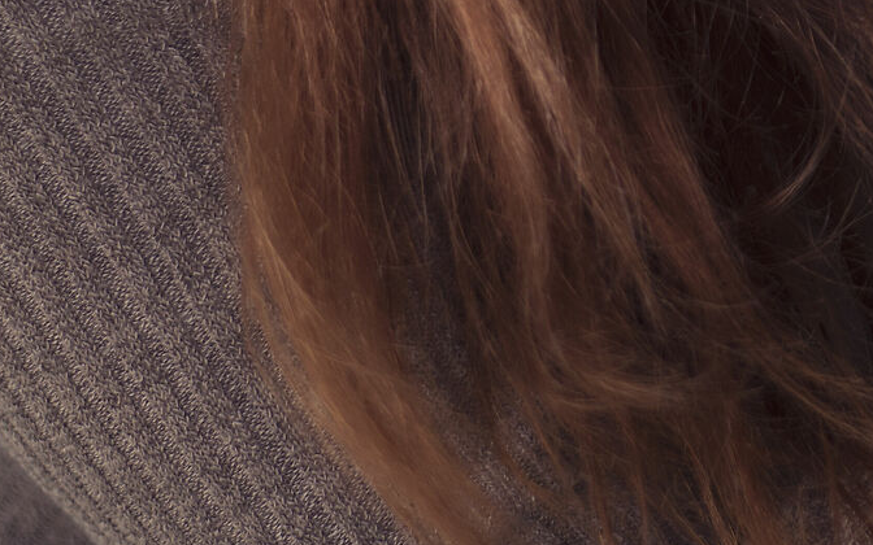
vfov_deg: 7.1
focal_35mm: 182
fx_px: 4330
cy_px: -345
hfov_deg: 11.4
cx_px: 959
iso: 100
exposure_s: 1/320
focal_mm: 50
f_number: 1.8
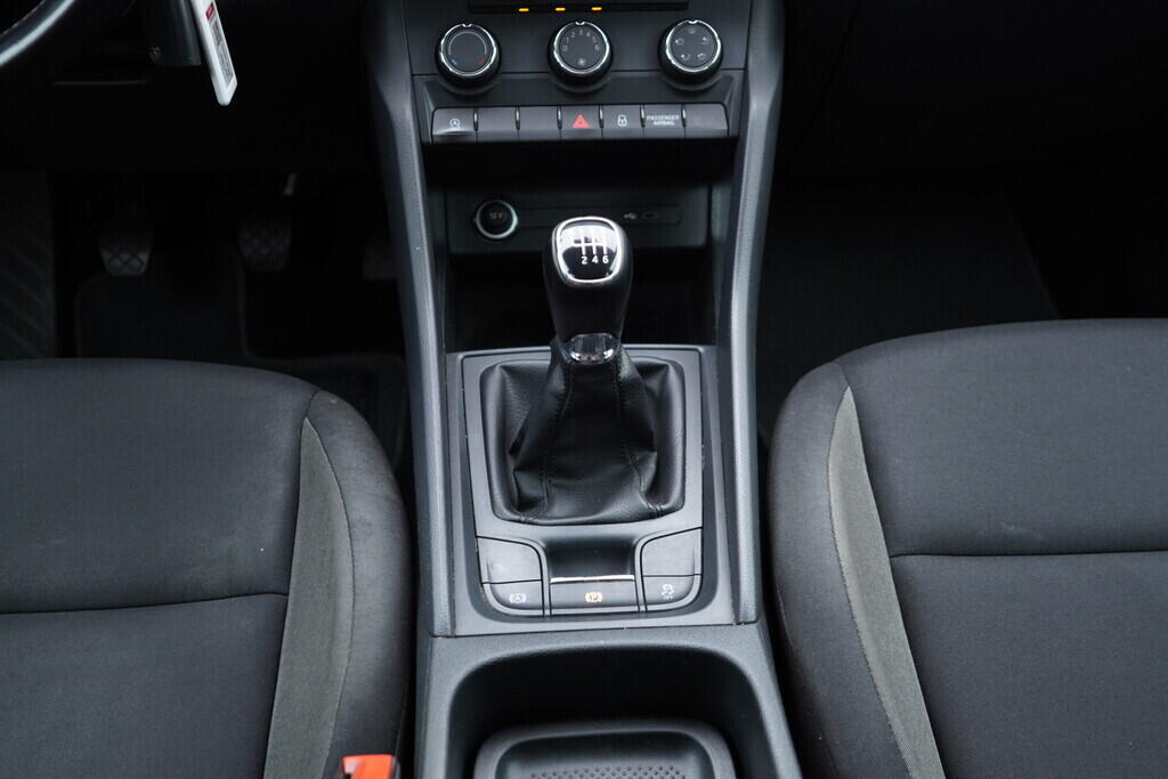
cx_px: 584
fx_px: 1168
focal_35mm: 36
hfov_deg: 53.1
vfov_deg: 36.9
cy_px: 390
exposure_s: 1/40
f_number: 2.8
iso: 400
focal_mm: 24
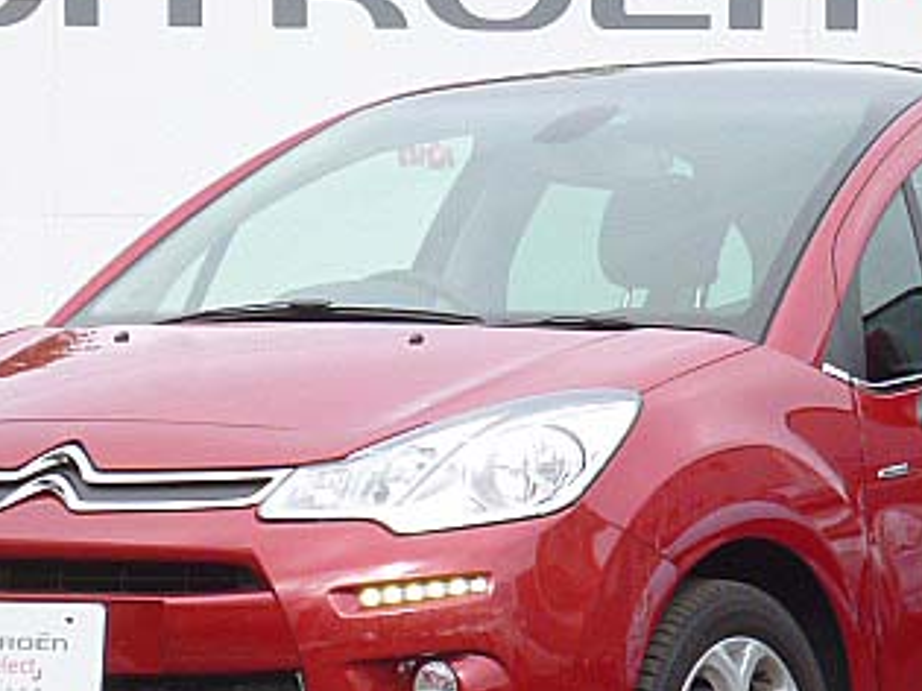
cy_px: 378
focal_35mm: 360
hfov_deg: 5.5
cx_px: 626
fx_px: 9585
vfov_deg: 4.1
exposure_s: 1/125
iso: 160
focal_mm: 21.5
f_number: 6.4
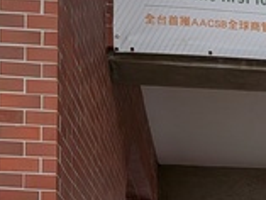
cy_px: 352
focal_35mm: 107
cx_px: 376
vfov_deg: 12.7
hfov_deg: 16.9
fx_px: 823
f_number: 1.7
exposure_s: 1/962
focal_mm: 4.53
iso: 32
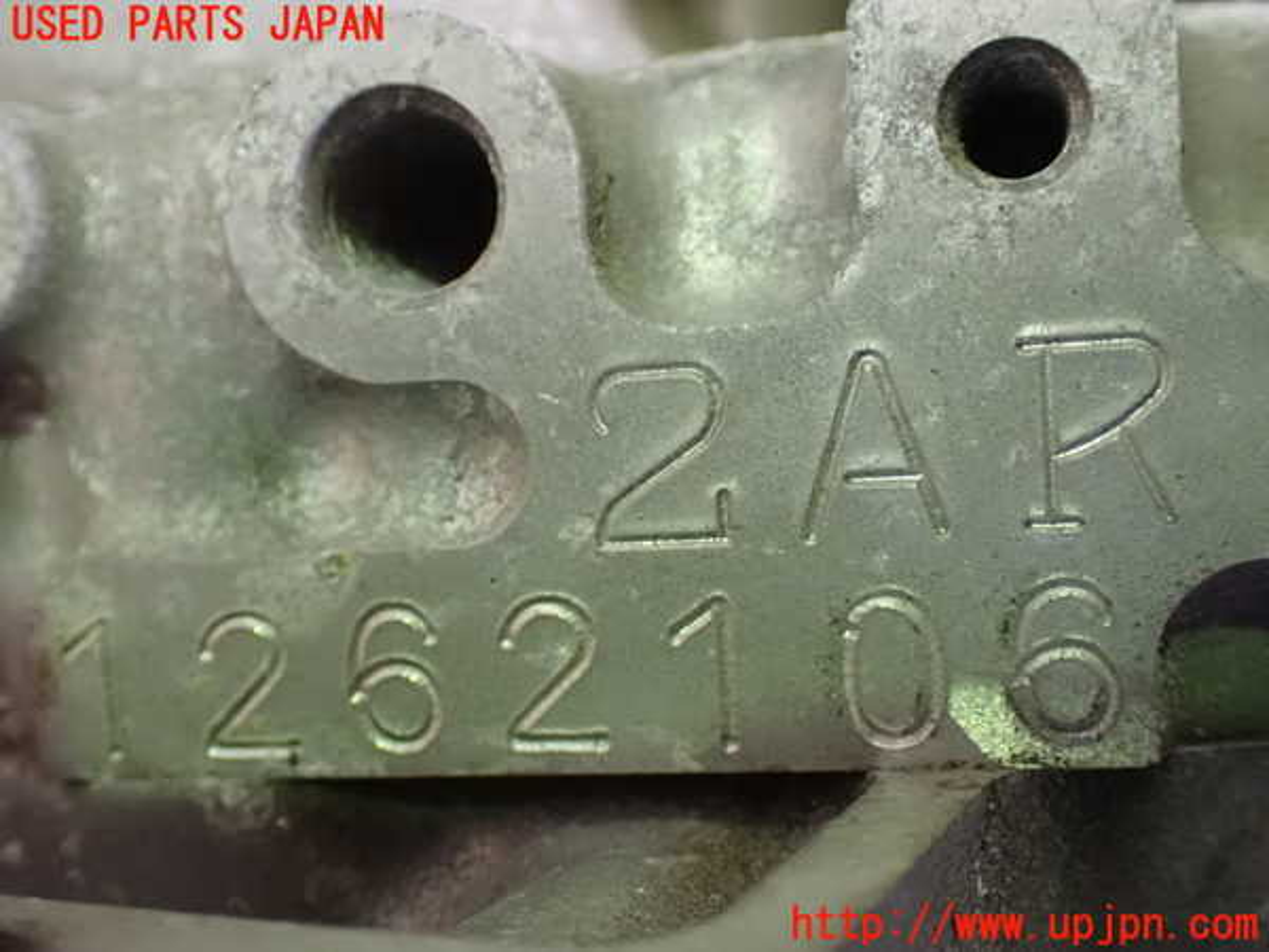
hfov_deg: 42.9
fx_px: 1613
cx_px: 634
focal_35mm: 44
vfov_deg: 32.9
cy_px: 476
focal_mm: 7.84
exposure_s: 1/25
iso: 1600
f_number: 2.9
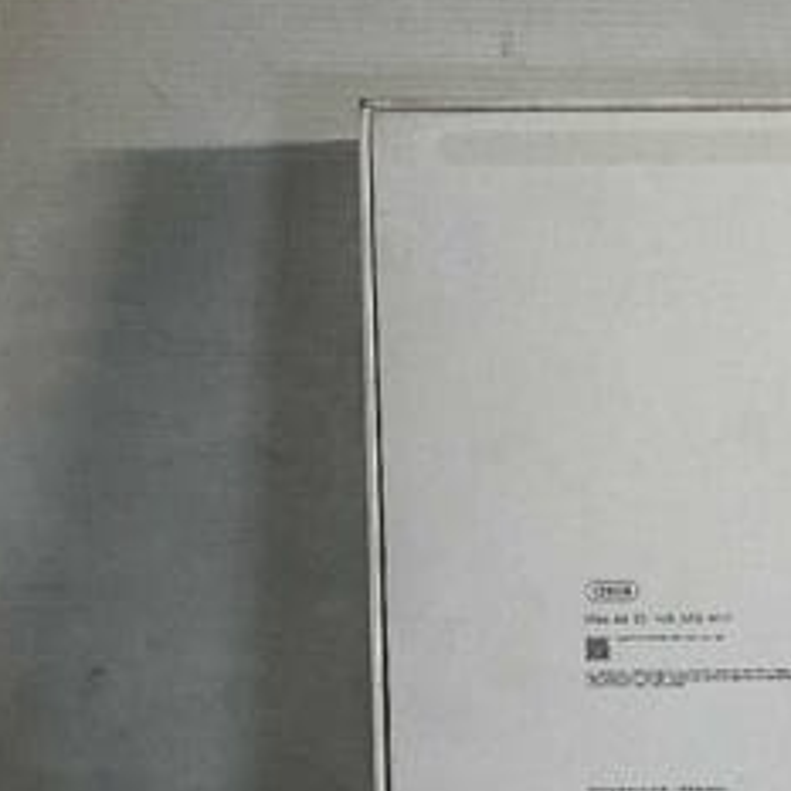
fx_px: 1422
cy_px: 586
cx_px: 750
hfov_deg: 29.5
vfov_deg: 30.6
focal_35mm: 55
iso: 64
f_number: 1.8
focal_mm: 3
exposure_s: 1/100
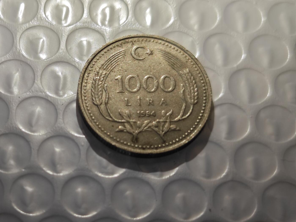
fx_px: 641
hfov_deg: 26.0
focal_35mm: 75
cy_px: 111
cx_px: 148
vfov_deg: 19.6
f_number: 1.9
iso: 200
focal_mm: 8.7
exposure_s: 1/196
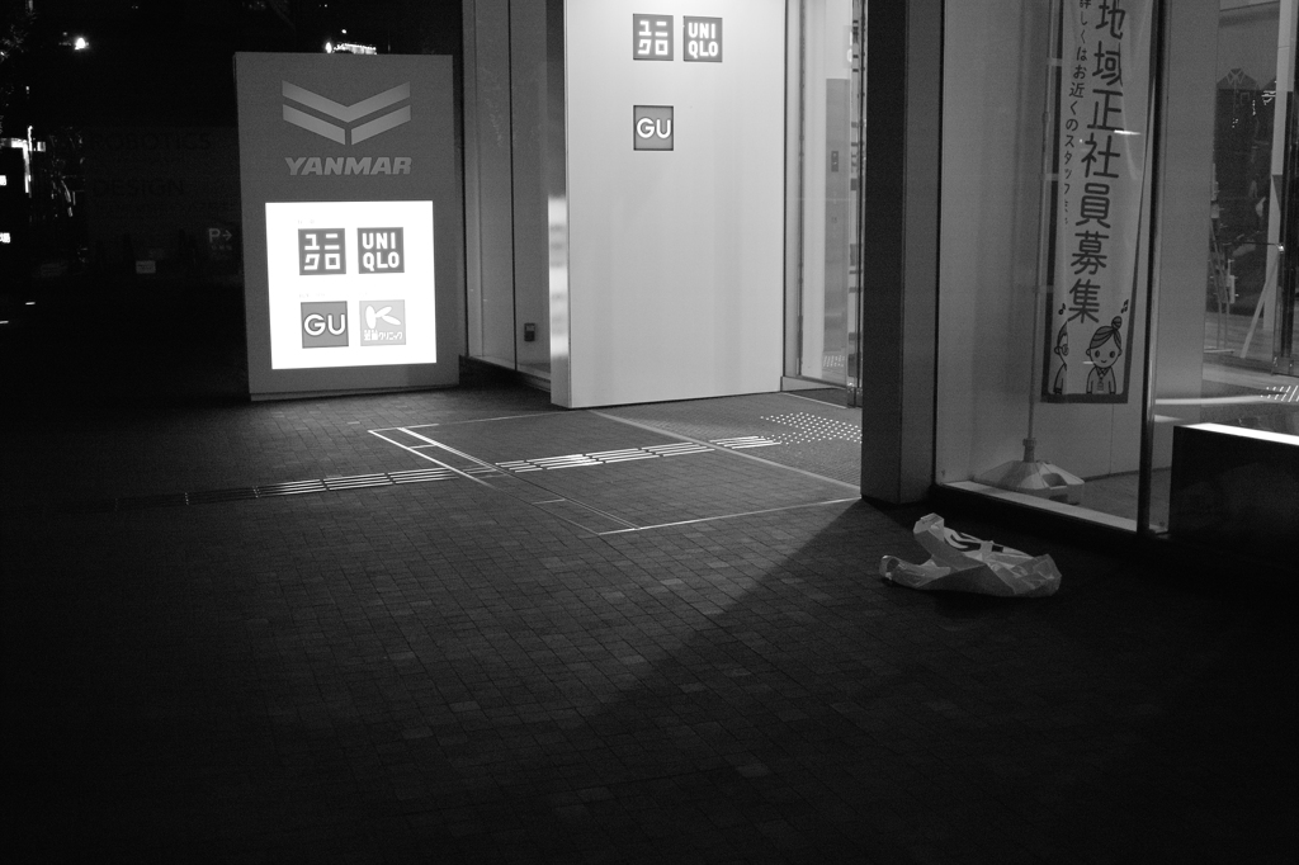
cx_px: 650
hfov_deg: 47.4
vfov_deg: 32.6
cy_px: 432
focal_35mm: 41
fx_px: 1479
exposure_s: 1/400
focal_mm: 24.2
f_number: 2.8
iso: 800
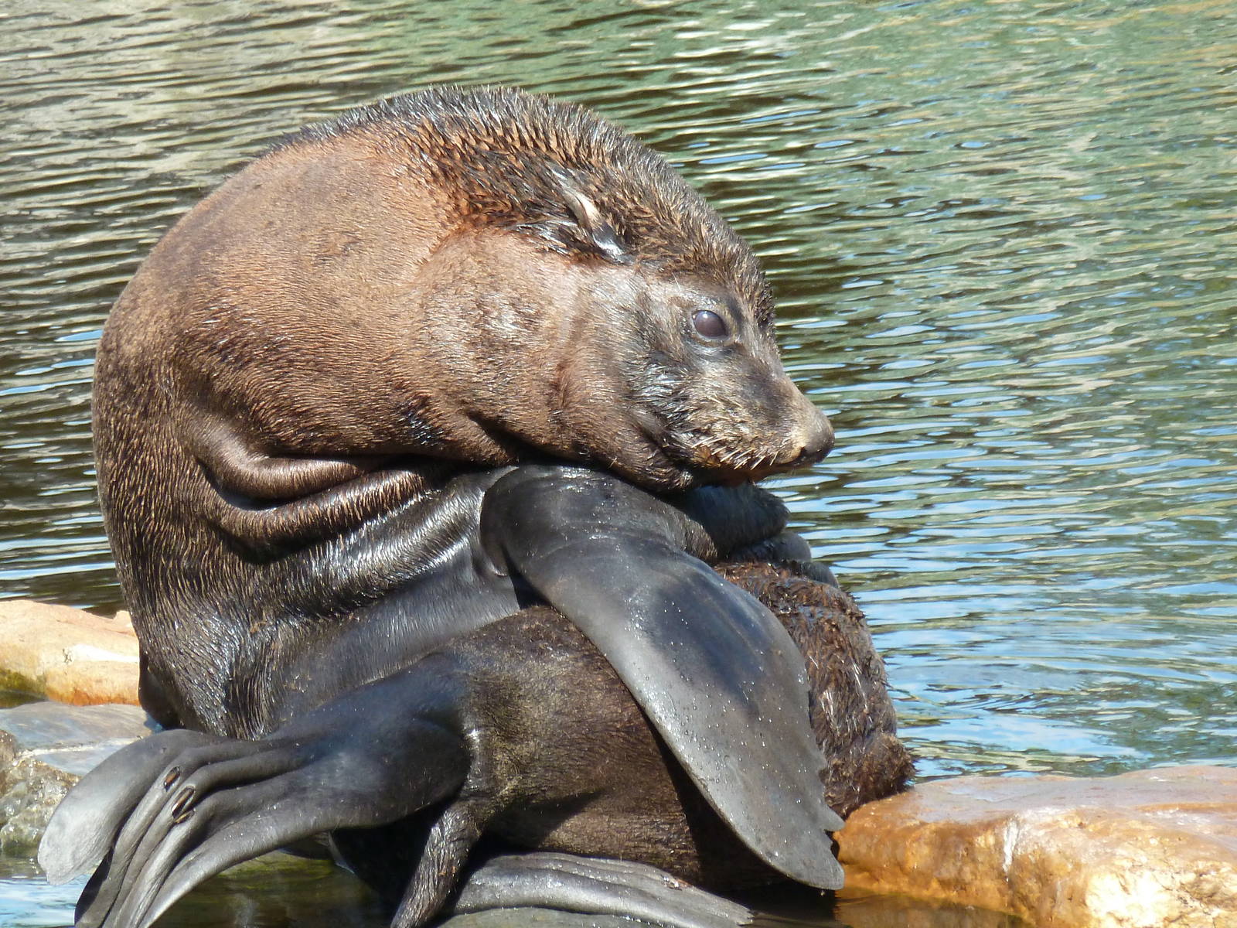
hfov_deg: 5.0
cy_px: 464
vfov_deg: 3.7
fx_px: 14258
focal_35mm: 399
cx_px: 618
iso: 200
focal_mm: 49.2
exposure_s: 1/250
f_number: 4.9
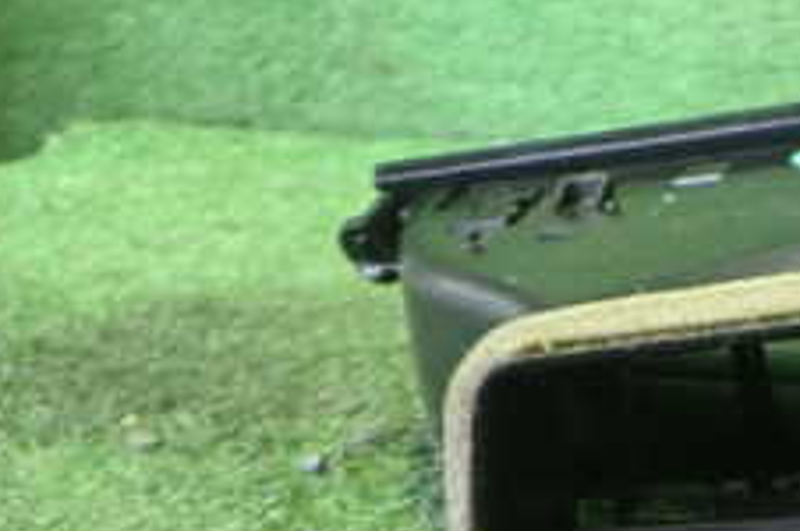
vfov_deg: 16.3
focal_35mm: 83
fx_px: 1842
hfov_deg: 22.8
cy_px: 418
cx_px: 927
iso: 800
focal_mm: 5.4
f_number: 2.3
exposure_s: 1/30
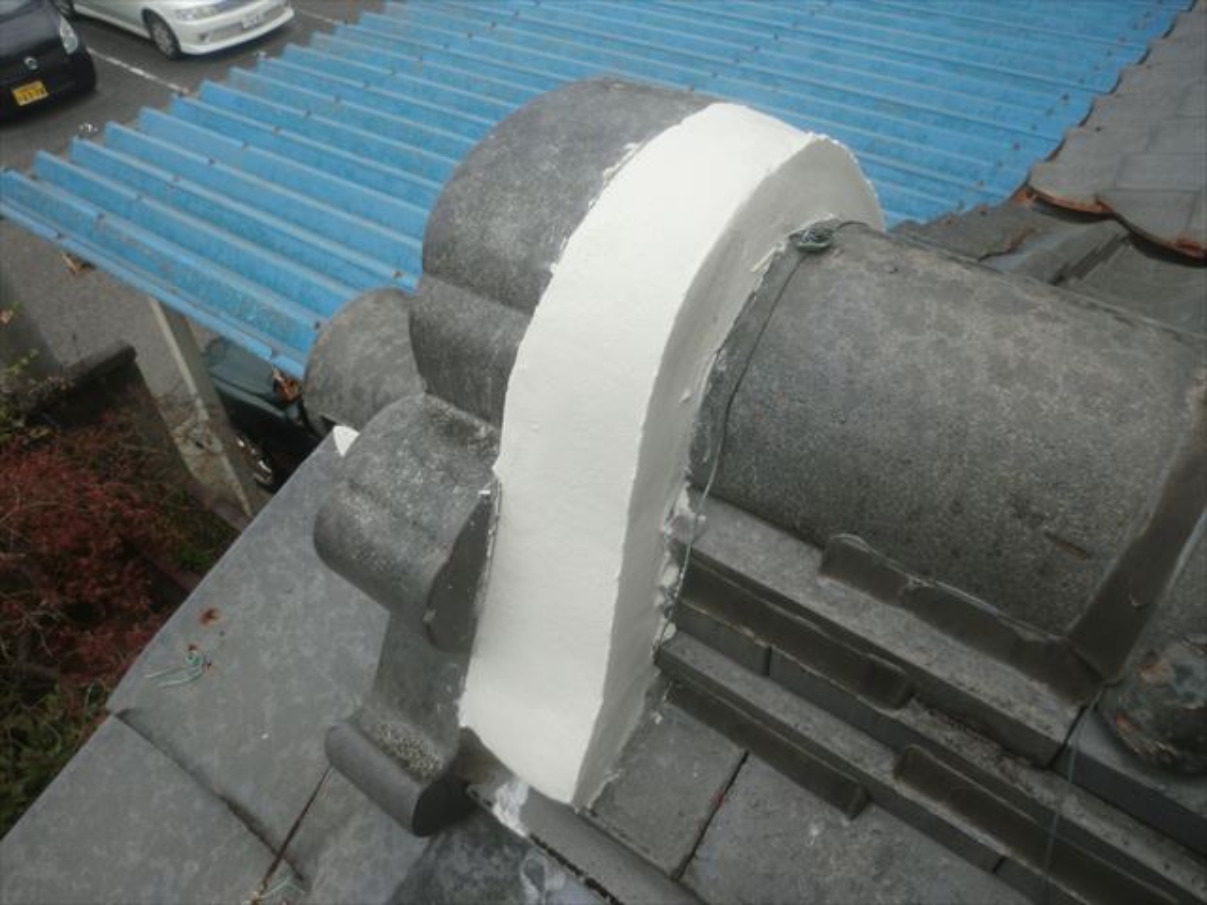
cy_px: 452
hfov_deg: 65.3
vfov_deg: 51.4
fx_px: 941
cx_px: 604
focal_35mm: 27
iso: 50
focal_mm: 4.9
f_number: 3.2
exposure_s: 1/320
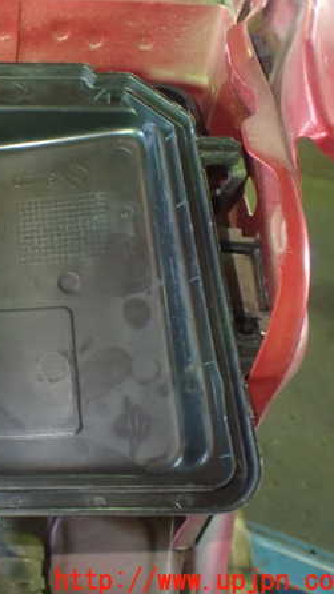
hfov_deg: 25.0
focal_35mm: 44
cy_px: 298
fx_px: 693
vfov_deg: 46.4
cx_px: -44
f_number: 2.3
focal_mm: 5.4
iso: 800
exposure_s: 1/40
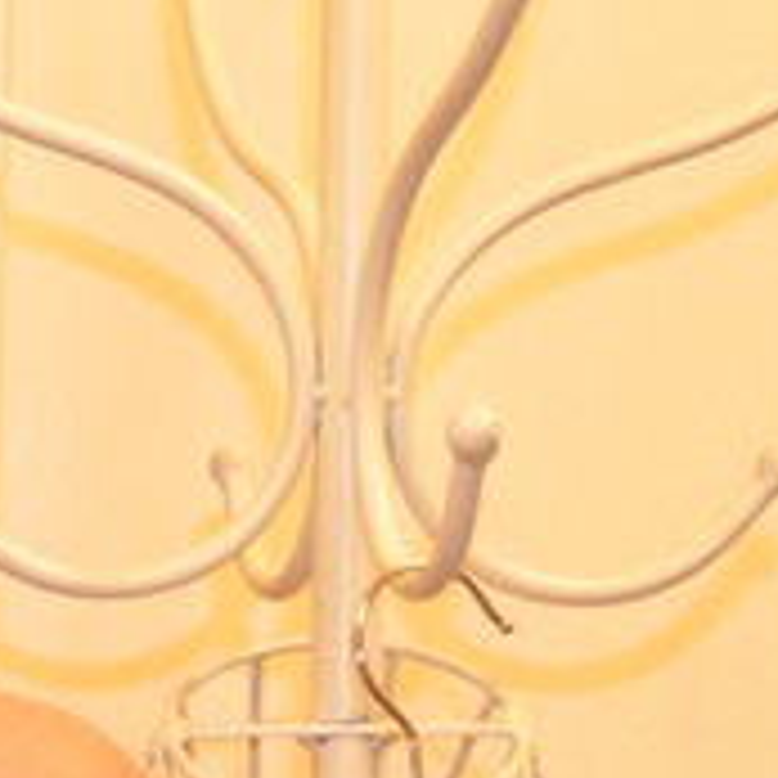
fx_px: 5747
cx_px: -1178
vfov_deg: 7.7
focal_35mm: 226
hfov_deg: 7.2
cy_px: 1016
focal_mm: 30
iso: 2500
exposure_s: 1/60
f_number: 4.5
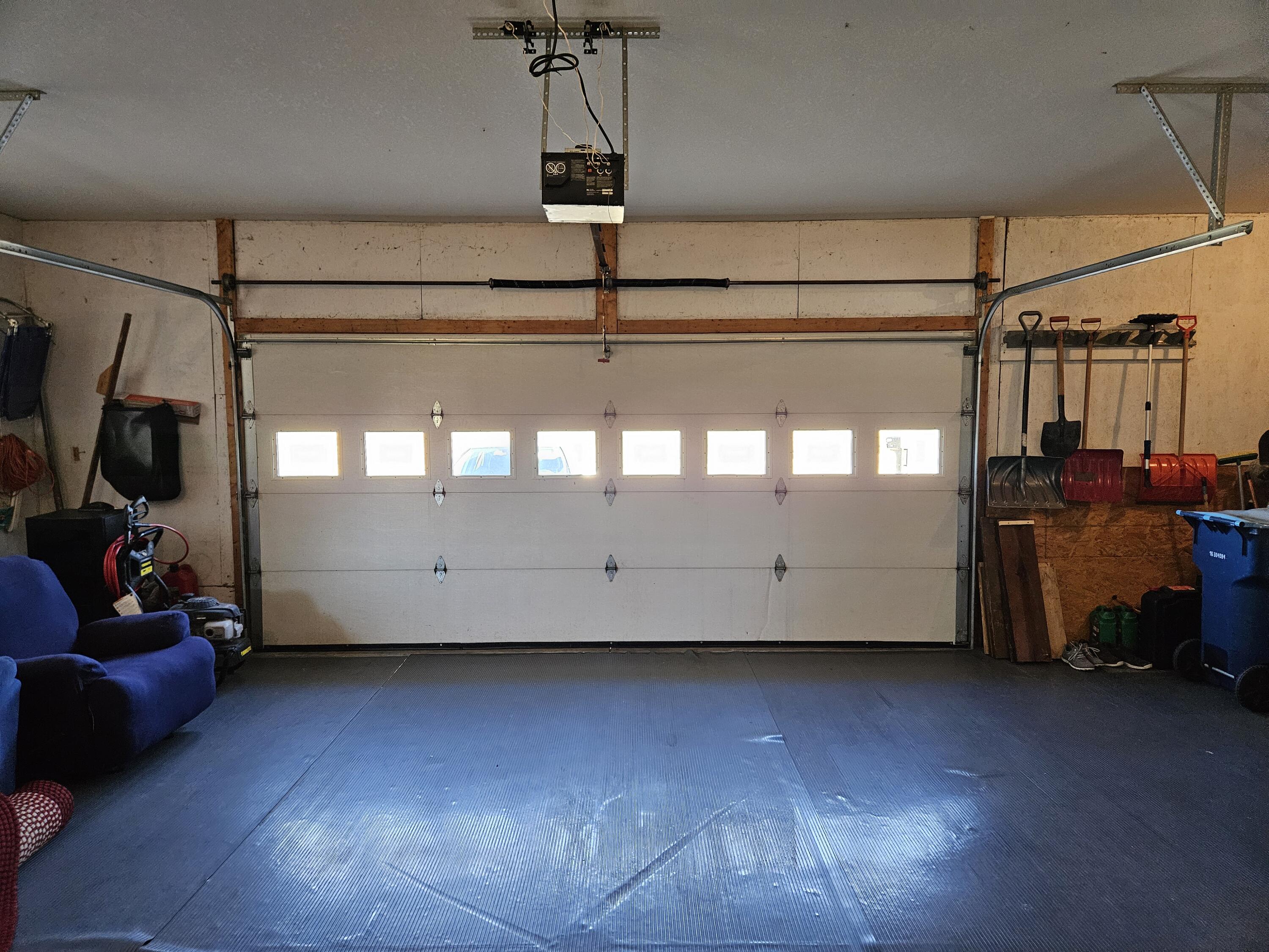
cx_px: 634
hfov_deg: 73.9
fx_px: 843
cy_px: 476
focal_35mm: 23
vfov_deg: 58.9
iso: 1000
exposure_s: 1/240
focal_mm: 5.4
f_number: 1.8
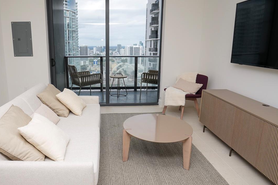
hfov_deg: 72.8
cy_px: 84
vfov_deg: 53.1
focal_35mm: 24
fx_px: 185
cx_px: 109
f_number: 4
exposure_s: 1/125
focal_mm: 16
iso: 80
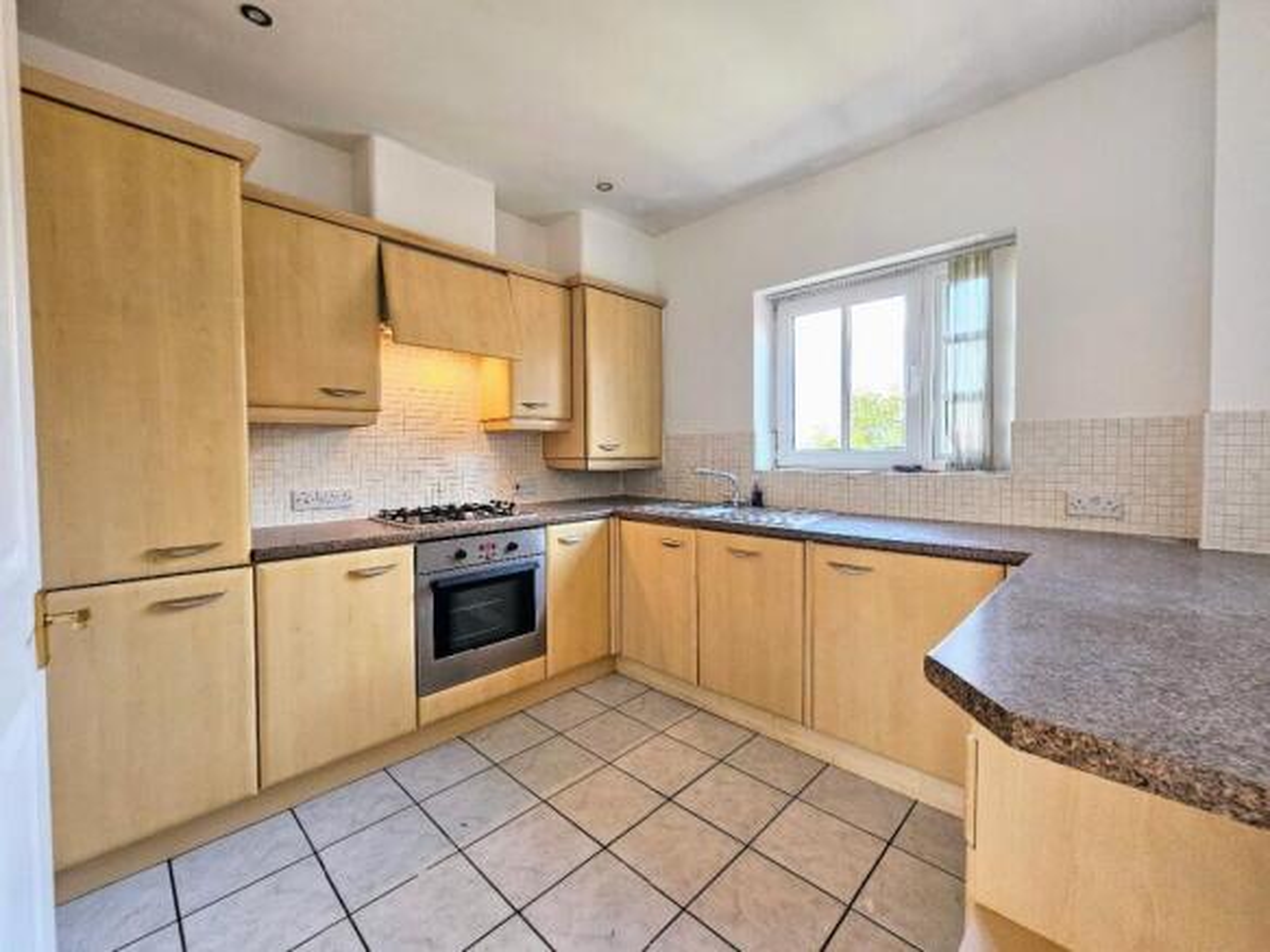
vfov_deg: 89.9
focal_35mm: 13
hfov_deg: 106.2
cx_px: 635
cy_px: 476
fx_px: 477
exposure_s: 1/70.8
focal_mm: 2.2
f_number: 2.2
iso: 160
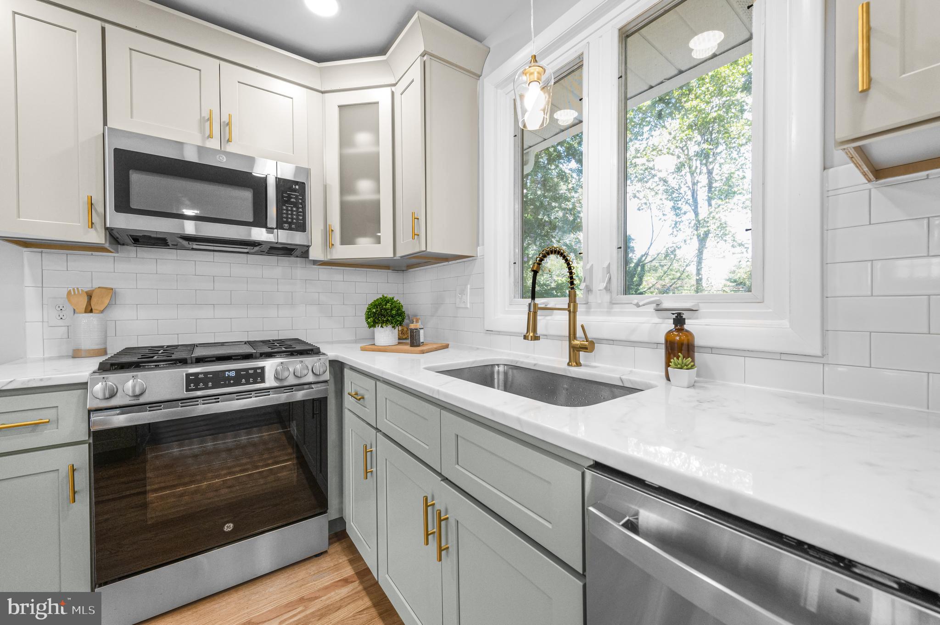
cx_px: 470
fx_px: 365
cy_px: 312
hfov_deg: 104.3
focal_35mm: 14
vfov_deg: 81.1
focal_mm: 14
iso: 1600
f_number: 8
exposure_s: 1/125
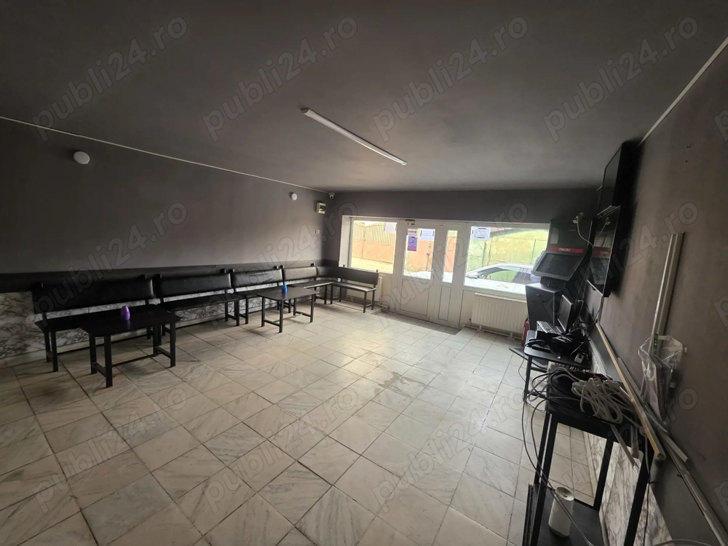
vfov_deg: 89.9
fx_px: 273
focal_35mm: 13
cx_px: 364
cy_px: 273
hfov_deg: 106.2
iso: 250
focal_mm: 2.2
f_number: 1.9
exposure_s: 1/50
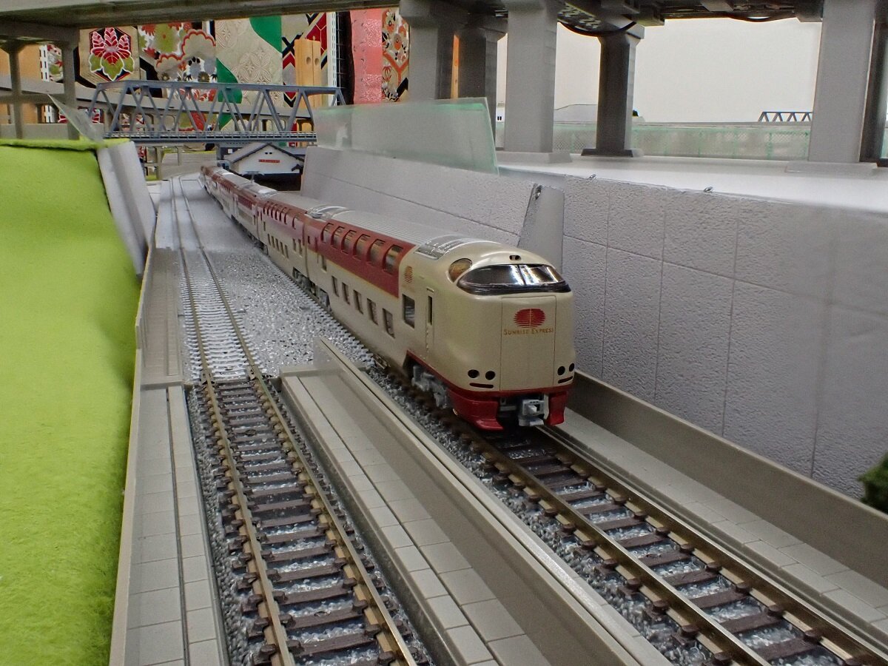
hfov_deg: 60.0
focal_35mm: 30
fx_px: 770
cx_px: 444
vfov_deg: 46.8
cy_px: 333
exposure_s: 1/80
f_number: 3.2
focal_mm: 5.4
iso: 800
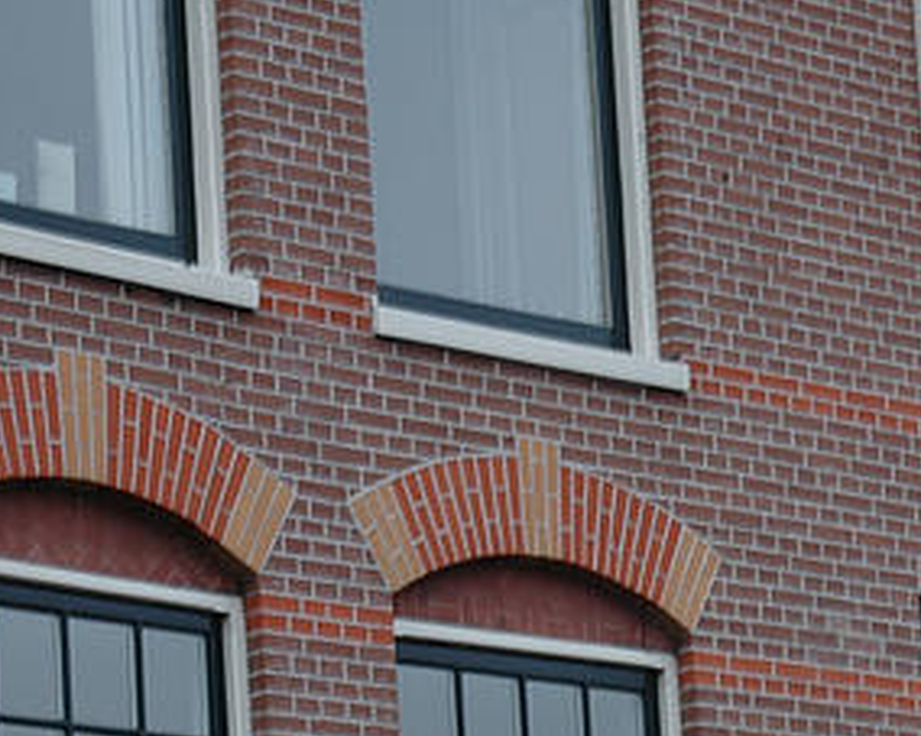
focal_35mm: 168
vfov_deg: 9.1
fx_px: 4567
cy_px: 989
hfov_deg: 11.5
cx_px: 644
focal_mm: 35
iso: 200
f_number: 4.2
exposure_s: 1/20
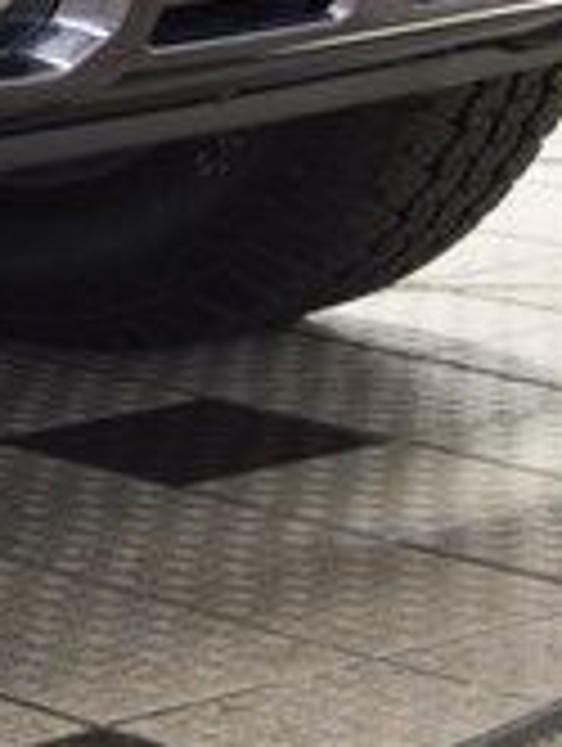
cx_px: -238
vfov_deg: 9.3
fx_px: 4556
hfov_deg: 7.0
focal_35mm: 211
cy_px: -124
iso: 1400
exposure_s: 1/15
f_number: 6.3
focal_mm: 38
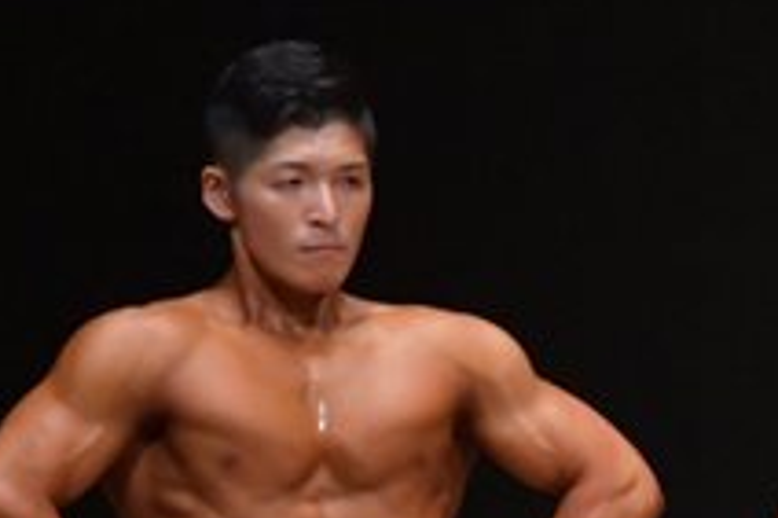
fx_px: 22544
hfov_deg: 2.0
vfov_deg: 1.3
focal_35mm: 1044
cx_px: 1095
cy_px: 808
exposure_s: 1/400
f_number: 5.6
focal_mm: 190
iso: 6400
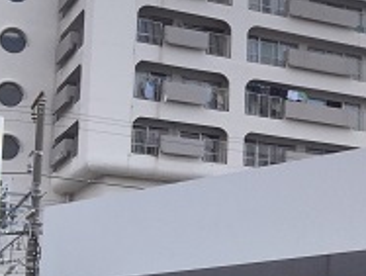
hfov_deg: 17.2
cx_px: 578
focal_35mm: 101
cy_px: 249
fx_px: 1070
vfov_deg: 14.5
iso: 32
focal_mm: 4.15
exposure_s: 1/1068
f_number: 2.2
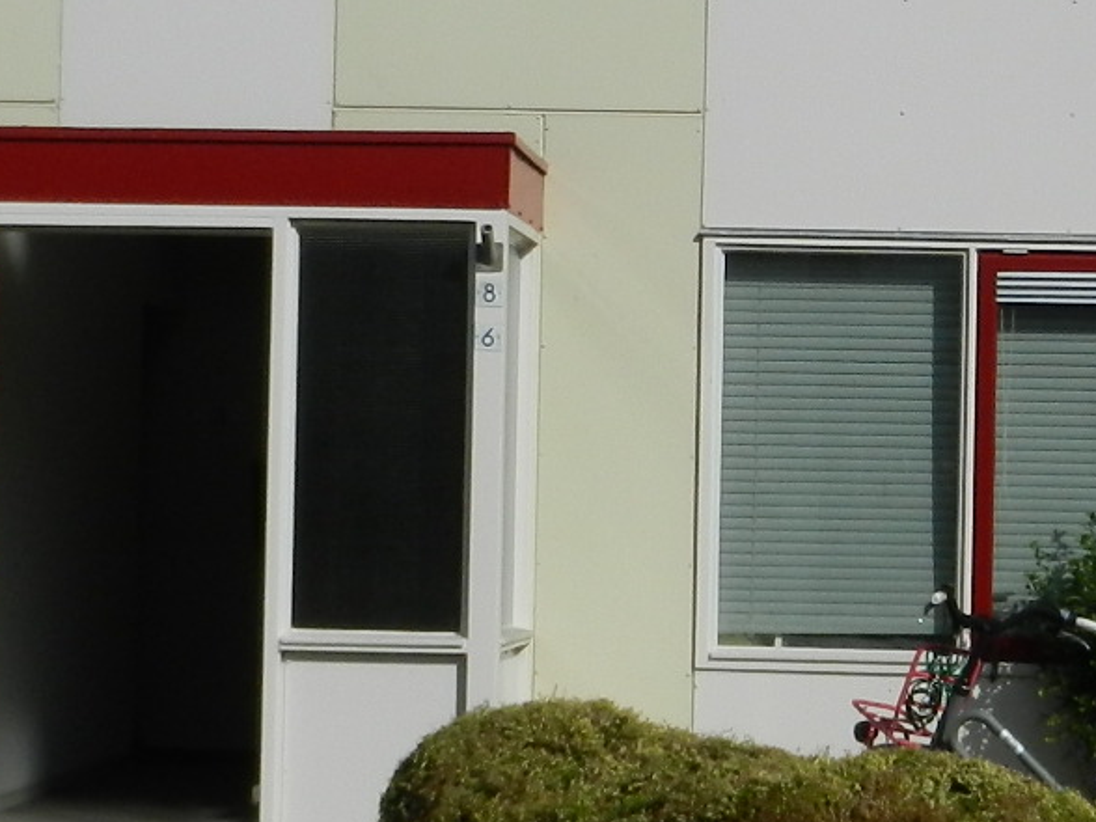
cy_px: 384
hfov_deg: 17.0
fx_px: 3641
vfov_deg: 12.9
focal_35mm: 115
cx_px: 839
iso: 160
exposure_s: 1/1000
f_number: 7.6
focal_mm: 5.9
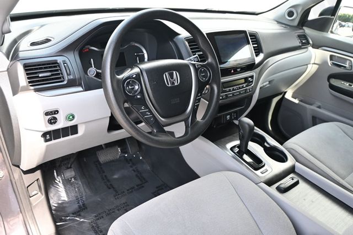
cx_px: 176
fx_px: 287
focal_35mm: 29
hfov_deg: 63.2
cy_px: 118
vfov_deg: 44.6
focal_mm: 19.5
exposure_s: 1/125
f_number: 3.8
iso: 500
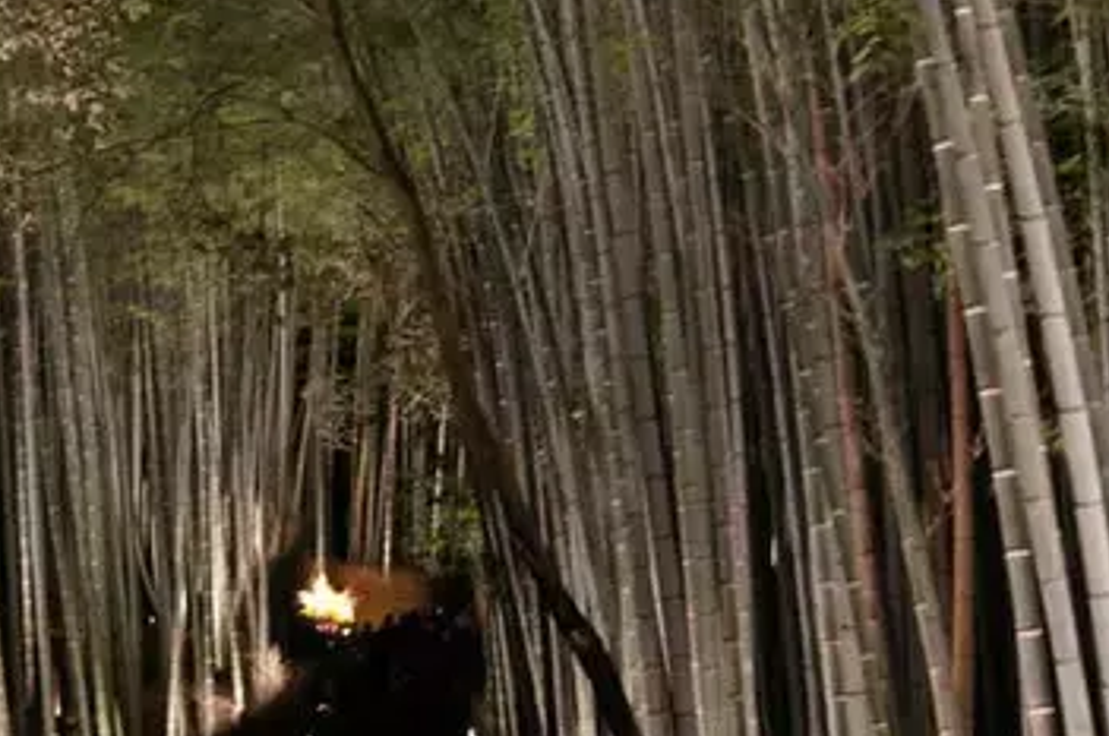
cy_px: 196
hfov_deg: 22.6
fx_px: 2764
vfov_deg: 15.1
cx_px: 344
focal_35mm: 90
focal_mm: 35
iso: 1000
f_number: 2
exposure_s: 1/60
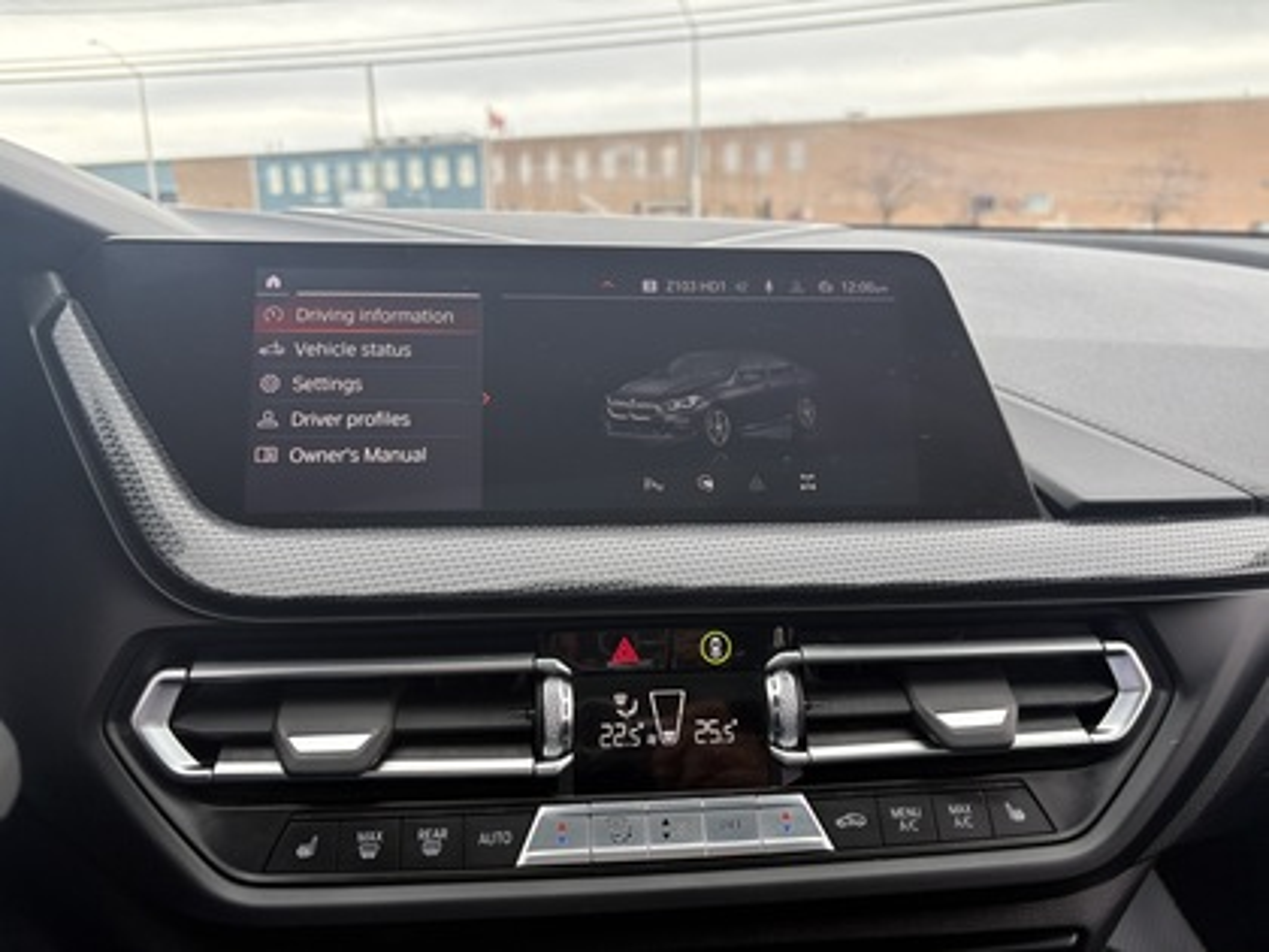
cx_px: 634
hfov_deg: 67.3
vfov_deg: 53.1
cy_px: 476
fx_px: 953
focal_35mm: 26
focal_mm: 5.96
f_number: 1.6
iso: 80
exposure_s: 1/121
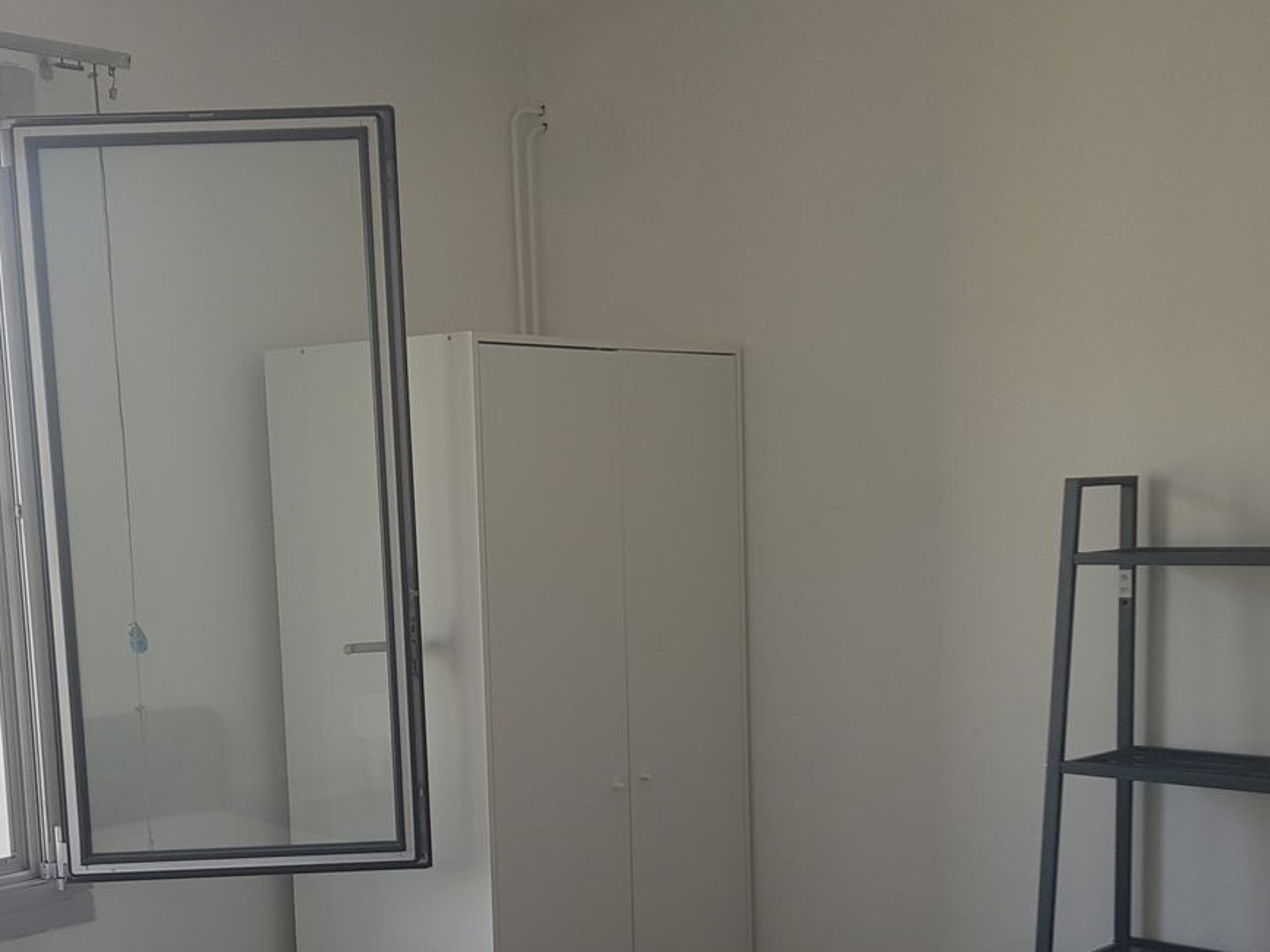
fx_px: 1761
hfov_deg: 39.7
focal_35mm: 48
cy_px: 728
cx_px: 618
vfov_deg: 29.7
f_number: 1.7
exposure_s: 1/178
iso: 40
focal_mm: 4.2
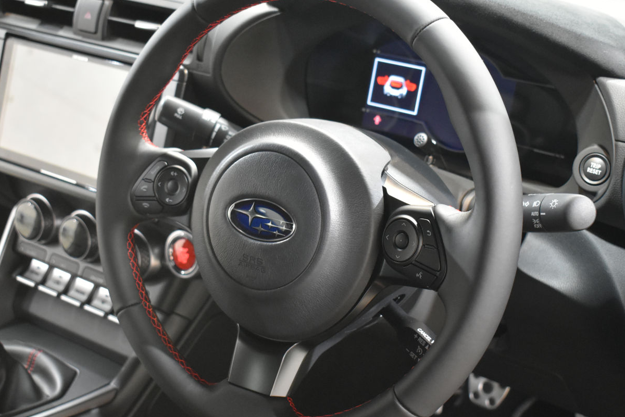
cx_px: 314
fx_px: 1042
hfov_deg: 33.4
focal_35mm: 60
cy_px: 210
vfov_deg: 22.6
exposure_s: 1/40
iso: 3200
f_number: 4.5
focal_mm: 32
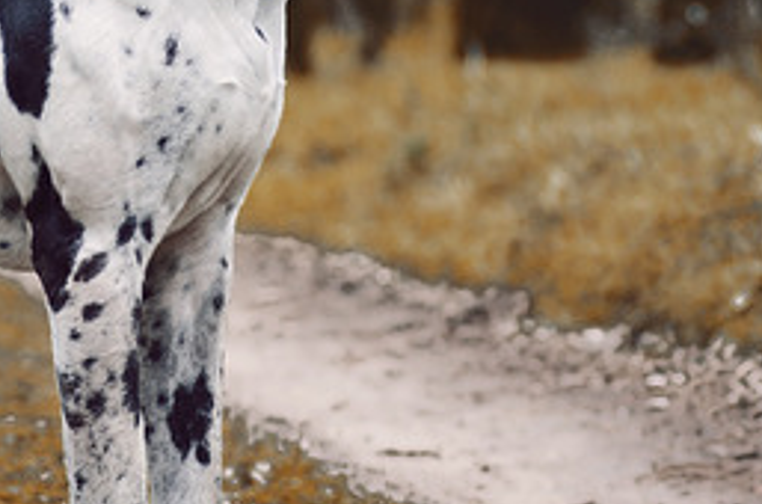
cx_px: 130
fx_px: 8161
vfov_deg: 3.5
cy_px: 83
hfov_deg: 5.3
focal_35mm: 387
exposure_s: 1/250
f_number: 2.8
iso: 100
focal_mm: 85
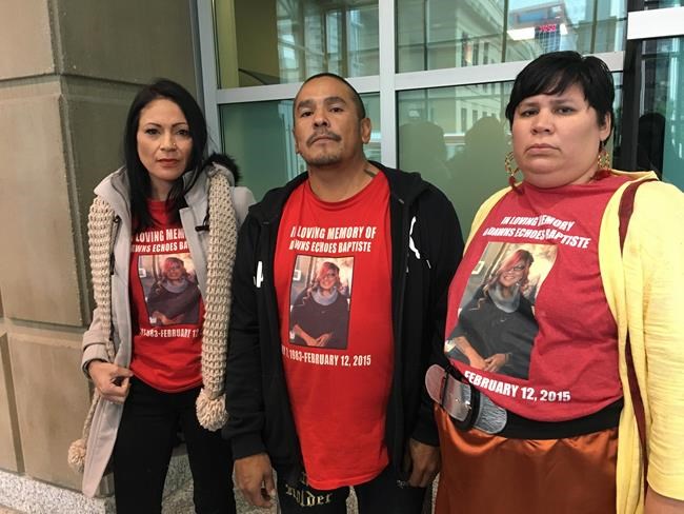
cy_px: 257
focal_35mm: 29
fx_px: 573
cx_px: 342
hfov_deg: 61.6
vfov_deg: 48.3
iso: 160
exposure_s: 1/30
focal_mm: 4.15
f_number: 2.2
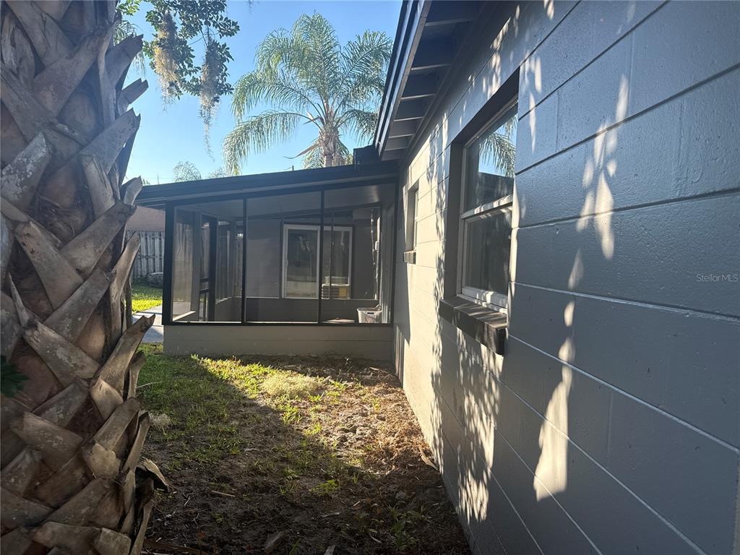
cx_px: 370
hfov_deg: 71.6
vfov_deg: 56.8
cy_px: 278
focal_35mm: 24
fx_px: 513
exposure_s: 1/1337
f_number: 1.78
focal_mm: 6.76
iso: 100
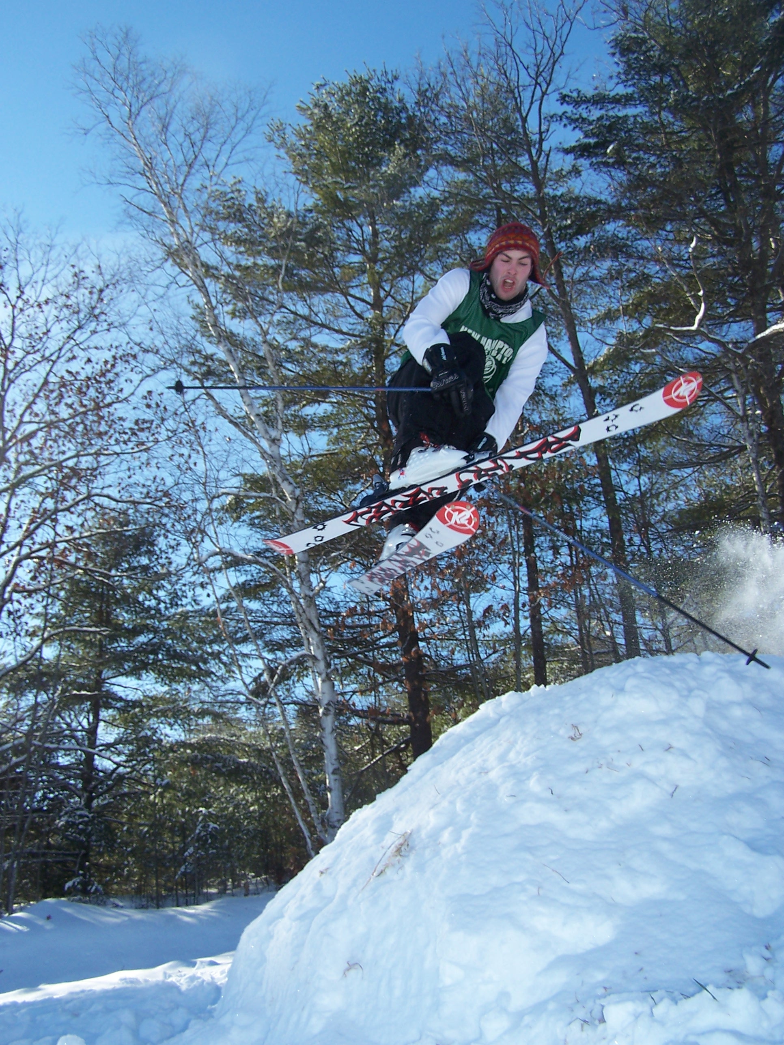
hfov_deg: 37.7
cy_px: 522
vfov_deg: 49.0
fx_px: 1148
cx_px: 392
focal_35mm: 38
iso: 80
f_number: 4
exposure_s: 1/750
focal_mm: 6.3
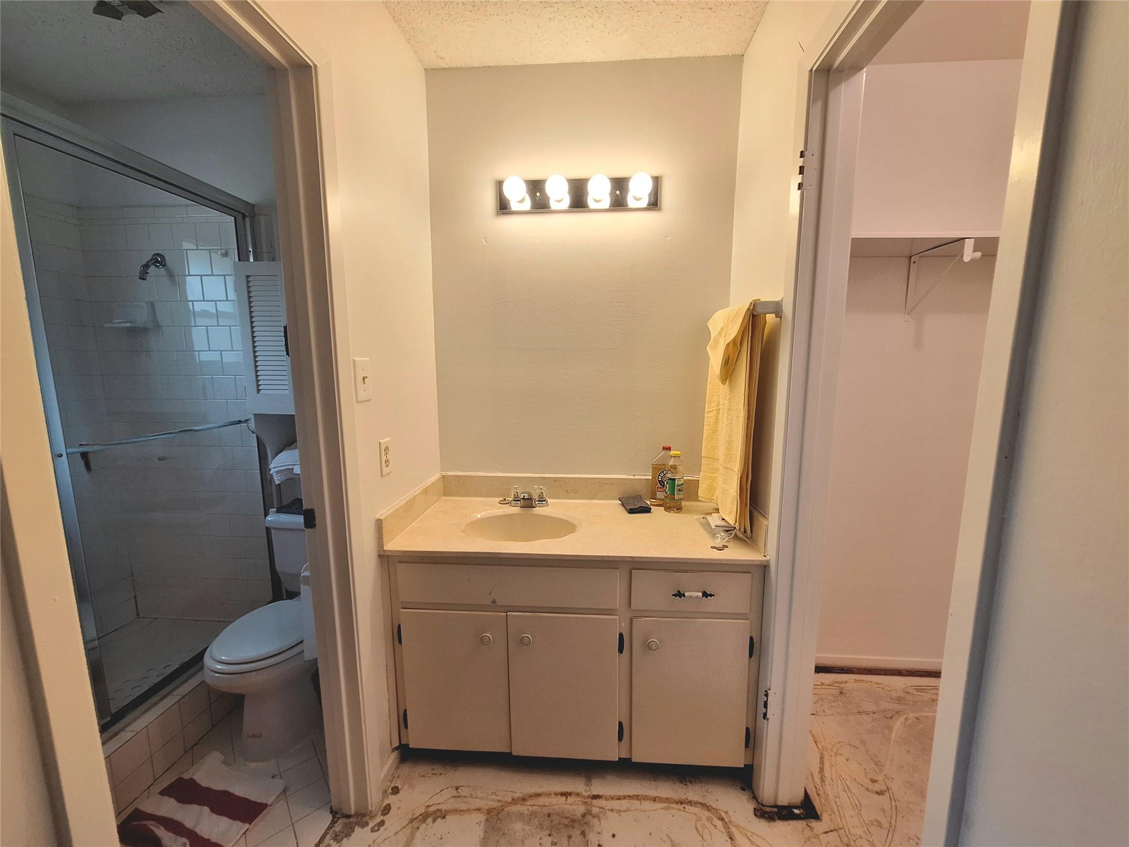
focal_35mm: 13
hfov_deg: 106.2
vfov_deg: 89.9
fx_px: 424
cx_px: 564
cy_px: 424
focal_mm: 1.74
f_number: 2.2
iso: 100
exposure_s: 1/40
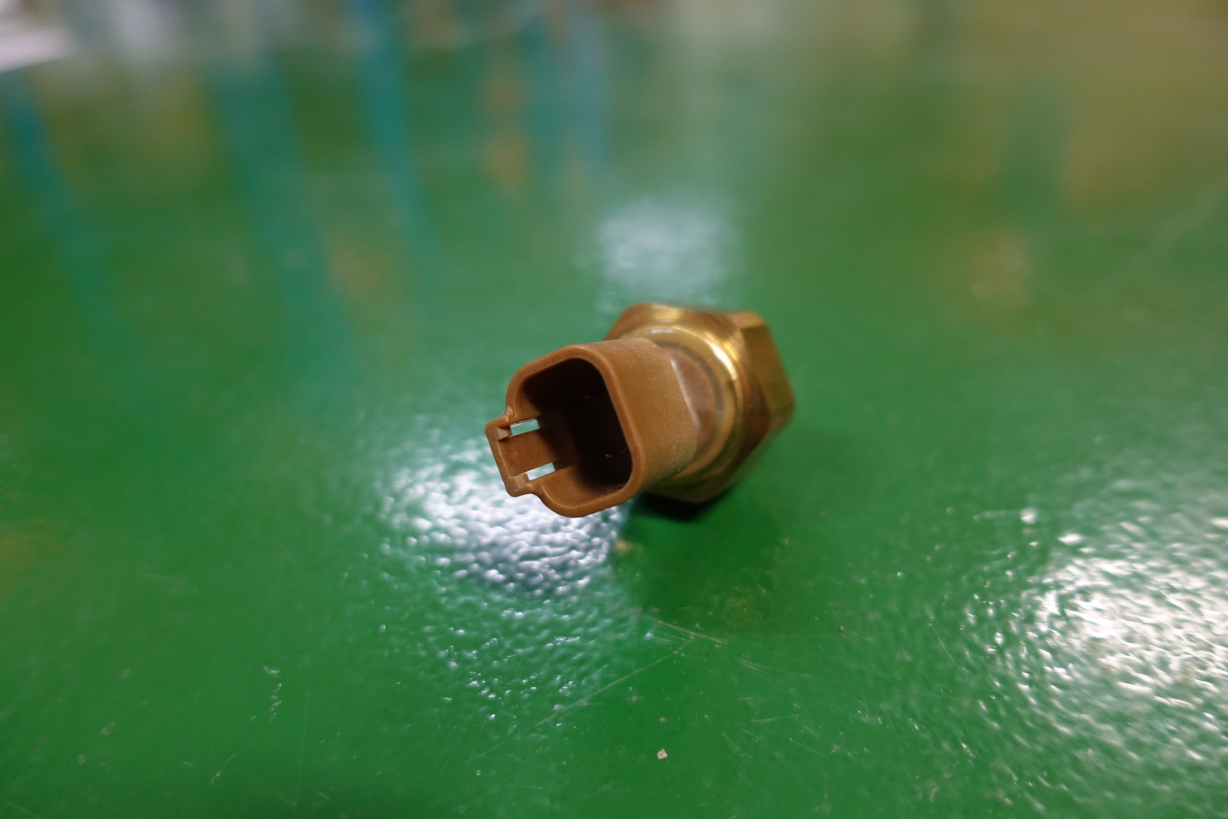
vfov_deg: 53.1
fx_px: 819
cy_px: 410
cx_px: 614
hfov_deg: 73.7
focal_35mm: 24
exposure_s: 1/30
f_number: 1.8
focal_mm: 8.8
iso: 500
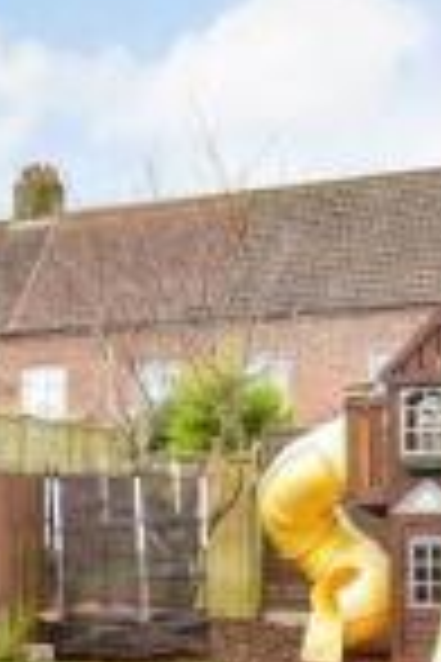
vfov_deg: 29.4
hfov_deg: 19.5
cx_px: -29
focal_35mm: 67
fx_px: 1231
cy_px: 525
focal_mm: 10
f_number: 8
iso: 160
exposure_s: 1/30
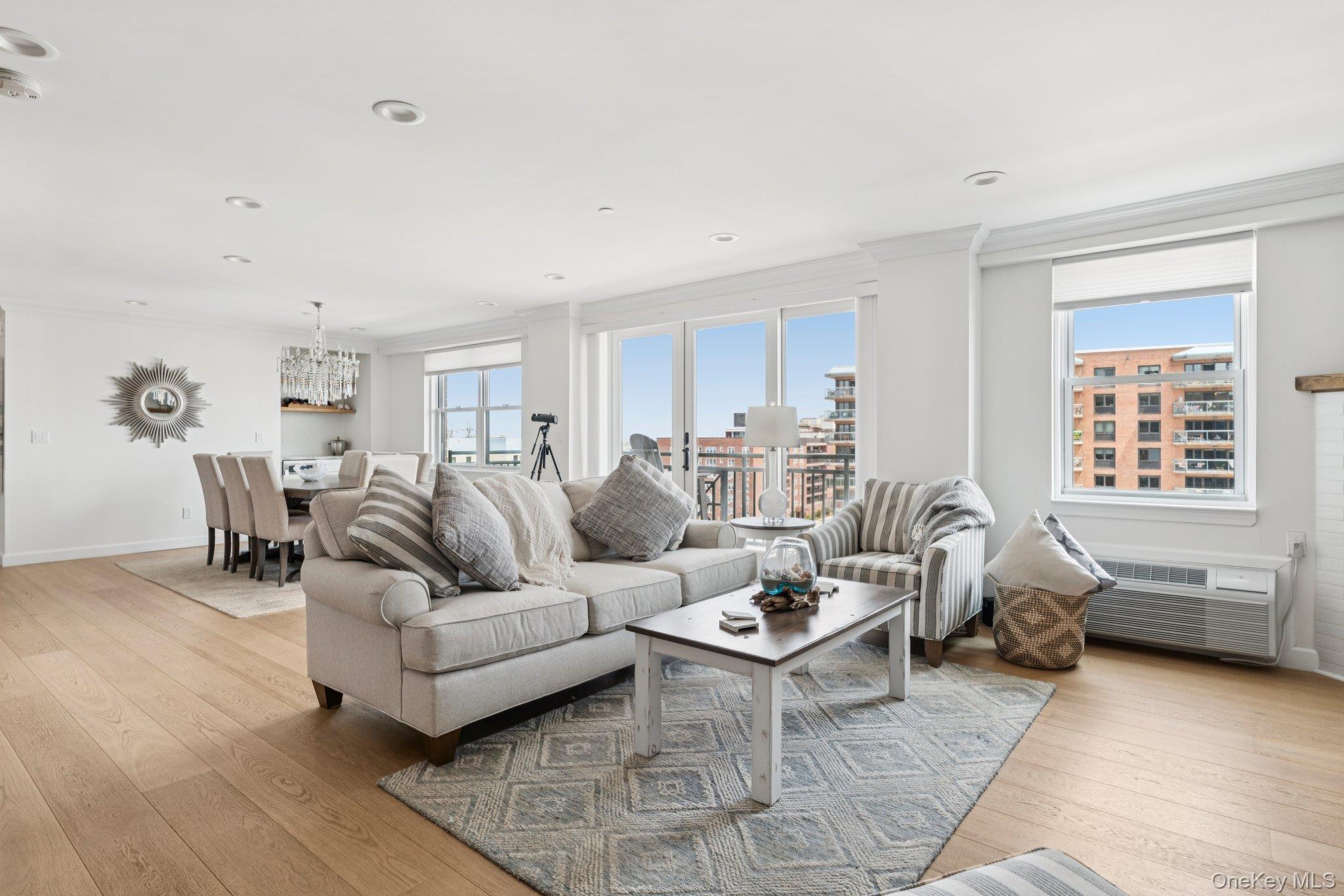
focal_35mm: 19
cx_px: 672
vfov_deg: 64.5
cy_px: 448
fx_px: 709
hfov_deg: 86.9
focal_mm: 19
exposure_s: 1/15
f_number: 9
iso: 160
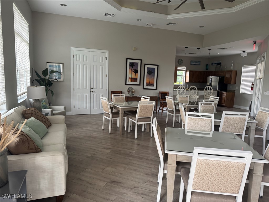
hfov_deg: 71.6
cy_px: 101
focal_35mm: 24
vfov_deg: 56.8
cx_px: 134
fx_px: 187
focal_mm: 6.76
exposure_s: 1/74
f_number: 1.78
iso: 200
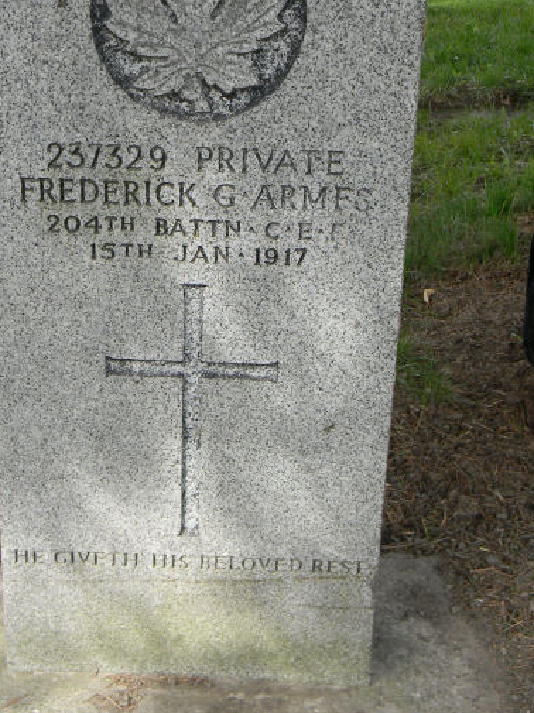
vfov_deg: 29.8
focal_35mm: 65
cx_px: 196
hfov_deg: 22.5
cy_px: 325
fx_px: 1339
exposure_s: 1/152
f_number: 3.8
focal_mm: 7.3
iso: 80
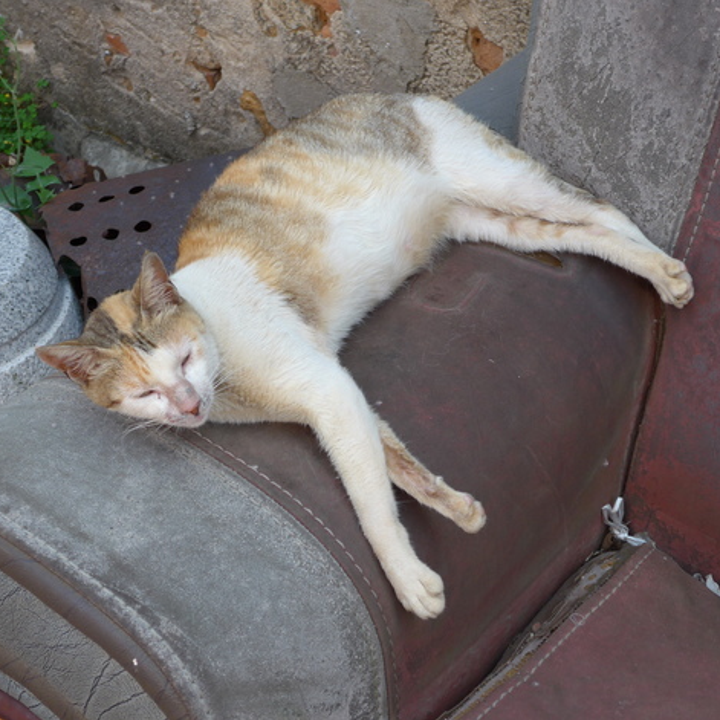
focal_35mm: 66
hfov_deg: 26.1
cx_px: 381
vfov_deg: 26.1
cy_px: 355
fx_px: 1553
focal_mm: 11.3
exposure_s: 1/250
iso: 80
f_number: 3.4
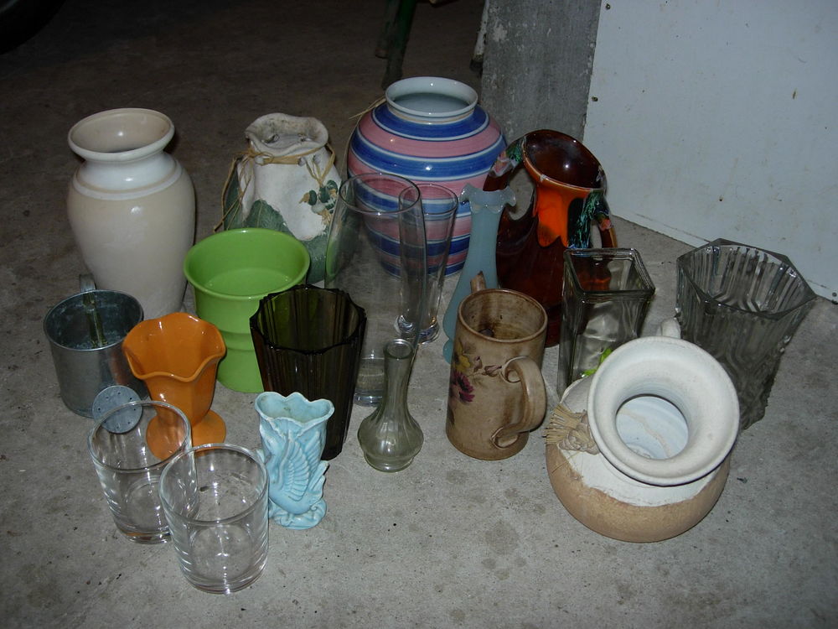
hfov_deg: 49.0
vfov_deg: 37.7
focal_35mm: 38
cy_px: 314
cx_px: 419
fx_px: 920
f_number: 2.8
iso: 79
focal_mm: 7.8
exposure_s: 1/64
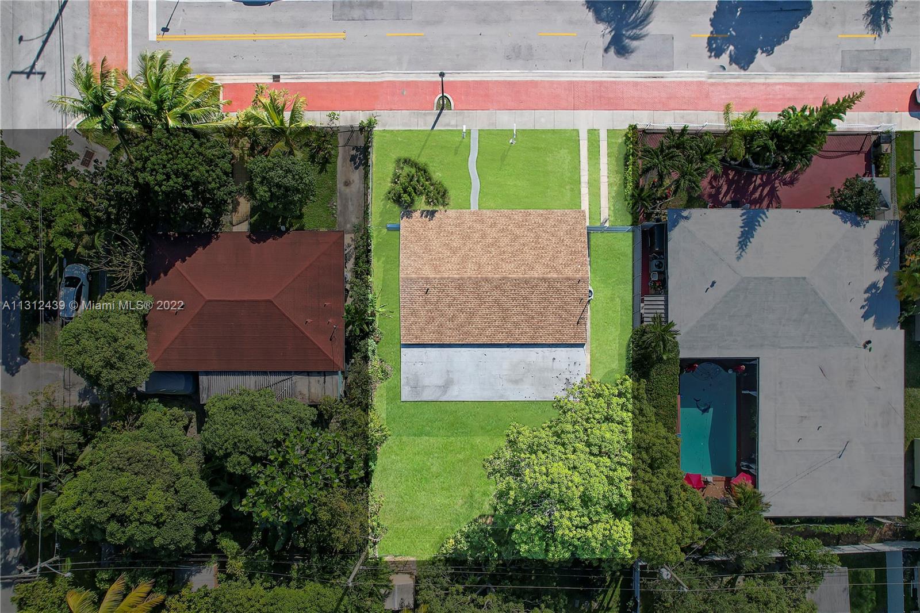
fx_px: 562
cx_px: 460
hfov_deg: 78.6
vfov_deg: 57.2
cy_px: 306
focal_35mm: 22
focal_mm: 8.38
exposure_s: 1/1600
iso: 100
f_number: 2.8
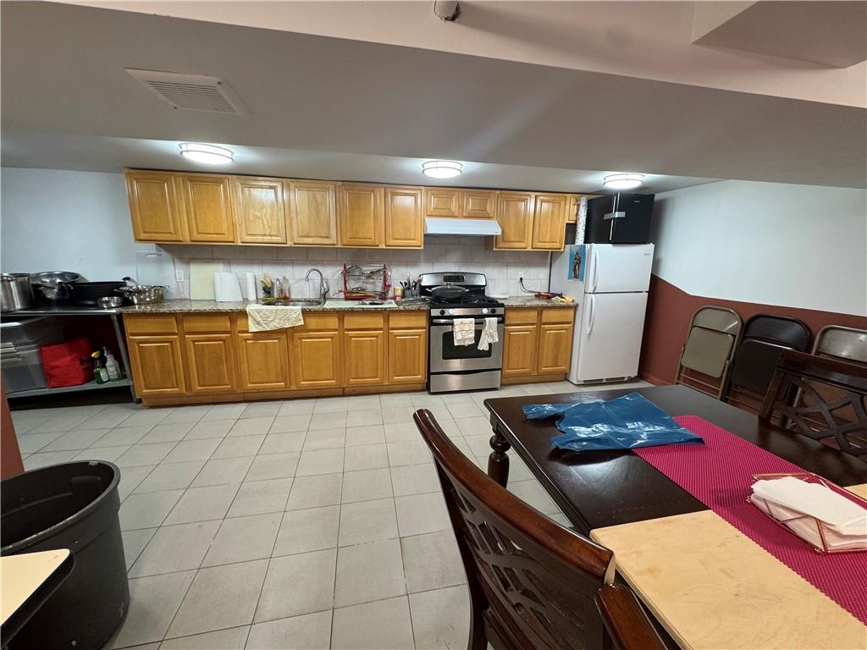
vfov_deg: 85.7
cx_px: 434
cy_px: 325
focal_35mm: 14
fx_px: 351
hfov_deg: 102.1
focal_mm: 2.22
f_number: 2.2
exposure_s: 1/60
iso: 160
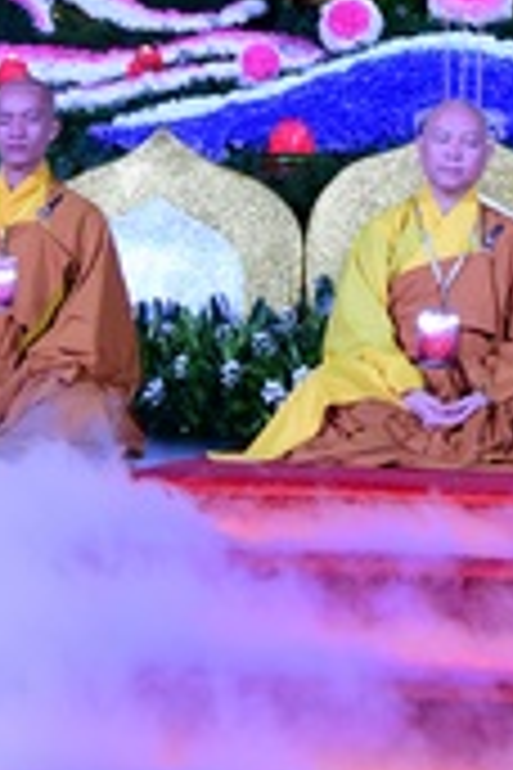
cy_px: -221
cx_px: 428
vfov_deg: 20.5
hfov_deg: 14.9
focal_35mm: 91
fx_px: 1945
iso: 1600
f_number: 4
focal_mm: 24
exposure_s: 1/125
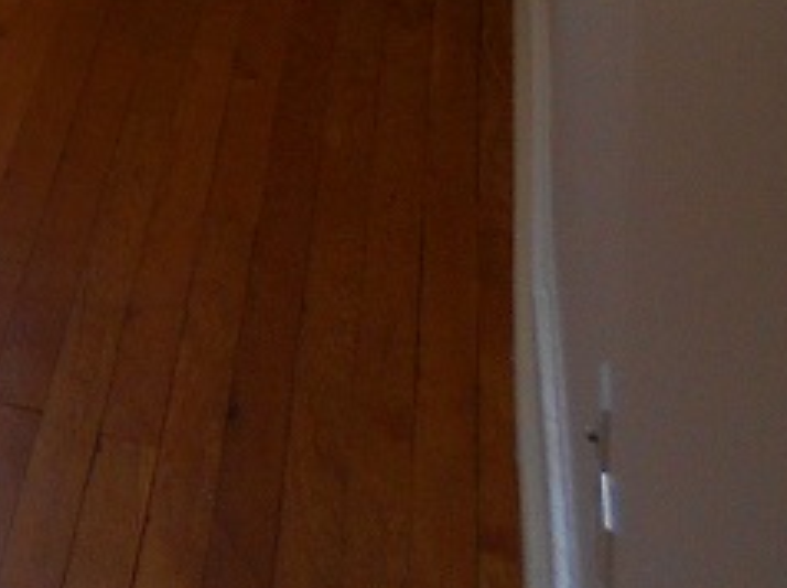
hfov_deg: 14.0
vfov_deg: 11.0
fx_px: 2680
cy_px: -717
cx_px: -790
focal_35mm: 118
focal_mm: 4.6
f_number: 3.2
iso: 80
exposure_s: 1/40
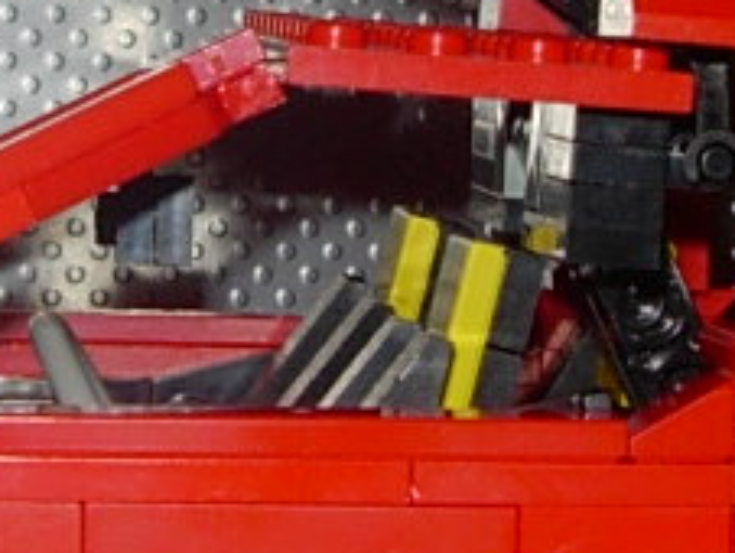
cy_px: 133
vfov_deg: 8.6
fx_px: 3656
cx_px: 420
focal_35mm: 172
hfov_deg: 11.5
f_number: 4.8
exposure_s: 1/64
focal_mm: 7.8
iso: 79
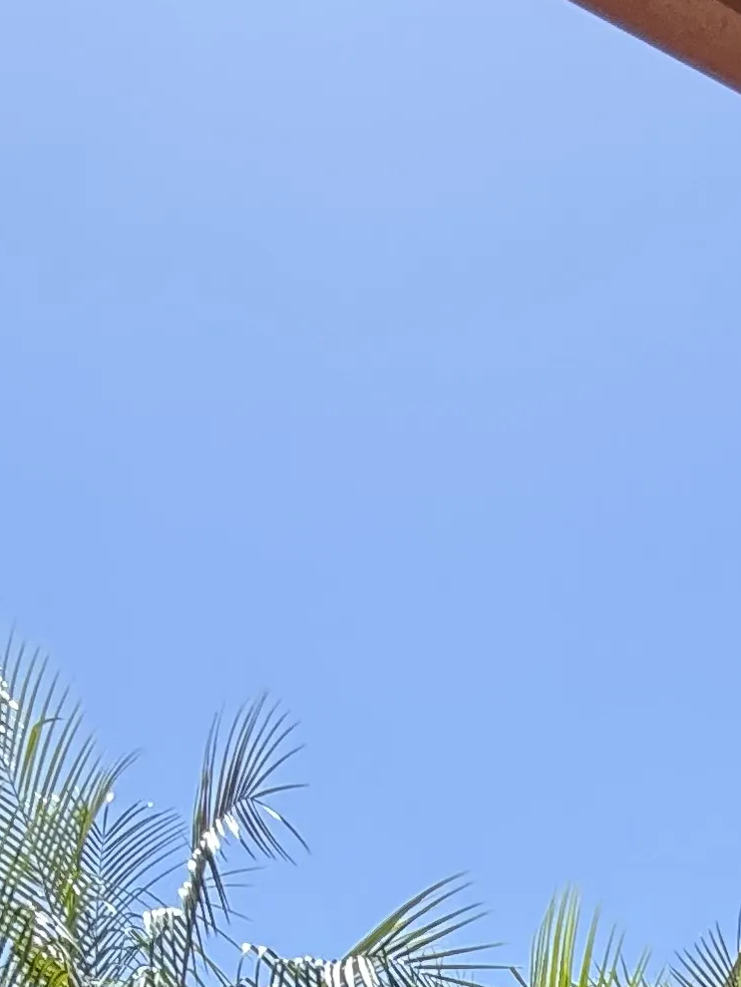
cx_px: 1050
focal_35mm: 57
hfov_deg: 22.1
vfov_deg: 20.9
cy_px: 1835
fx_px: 1626
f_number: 2.2
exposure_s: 1/222
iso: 64
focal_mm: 2.22
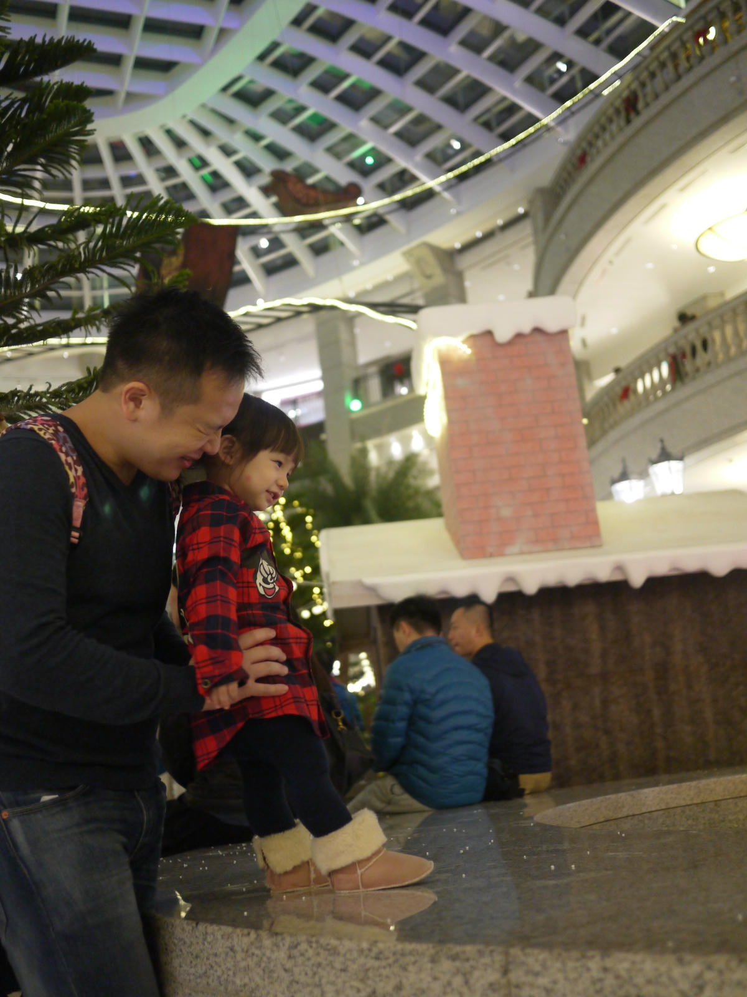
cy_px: 498
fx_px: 1151
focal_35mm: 40
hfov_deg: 36.0
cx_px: 374
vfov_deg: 46.8
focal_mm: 20
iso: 640
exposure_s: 1/60
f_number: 1.7
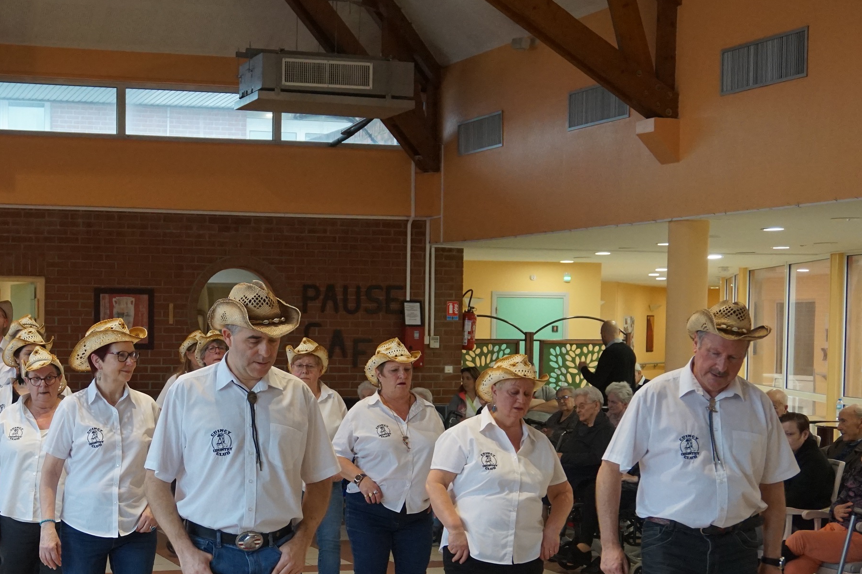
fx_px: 1628
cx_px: 235
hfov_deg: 29.3
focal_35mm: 68
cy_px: 413
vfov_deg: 19.9
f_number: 5
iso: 1600
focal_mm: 30
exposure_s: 1/160
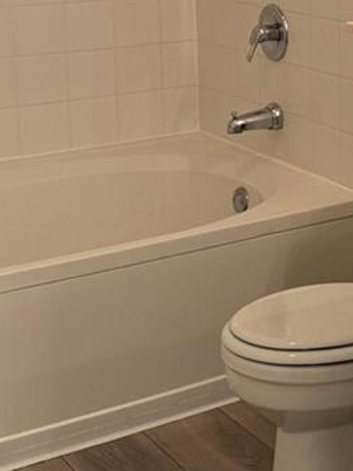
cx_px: 457
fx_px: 1143
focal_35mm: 84
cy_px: 32
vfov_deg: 22.6
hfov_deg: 16.6
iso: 250
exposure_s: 1/60
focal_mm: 6.76
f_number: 1.78
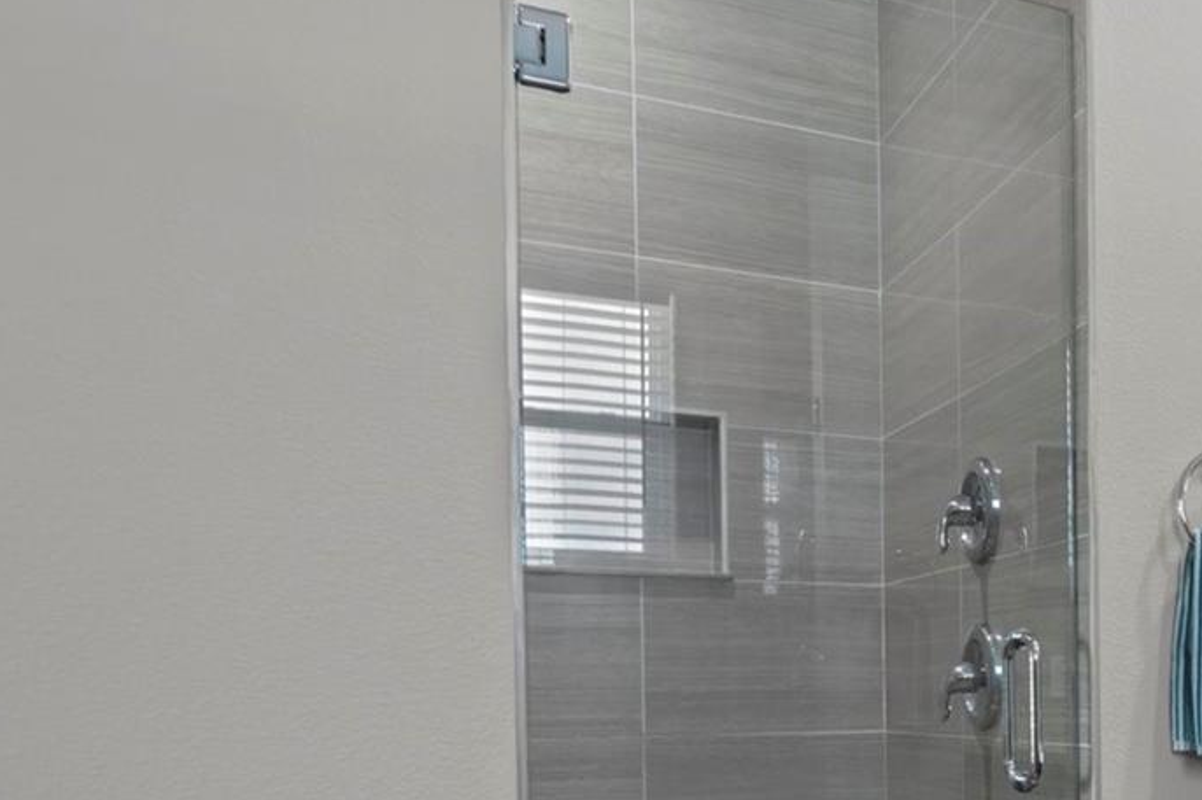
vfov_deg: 30.5
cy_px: 712
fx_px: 1402
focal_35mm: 42
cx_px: 1326
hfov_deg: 38.3
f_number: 8
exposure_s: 1/4
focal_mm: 12
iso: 1000
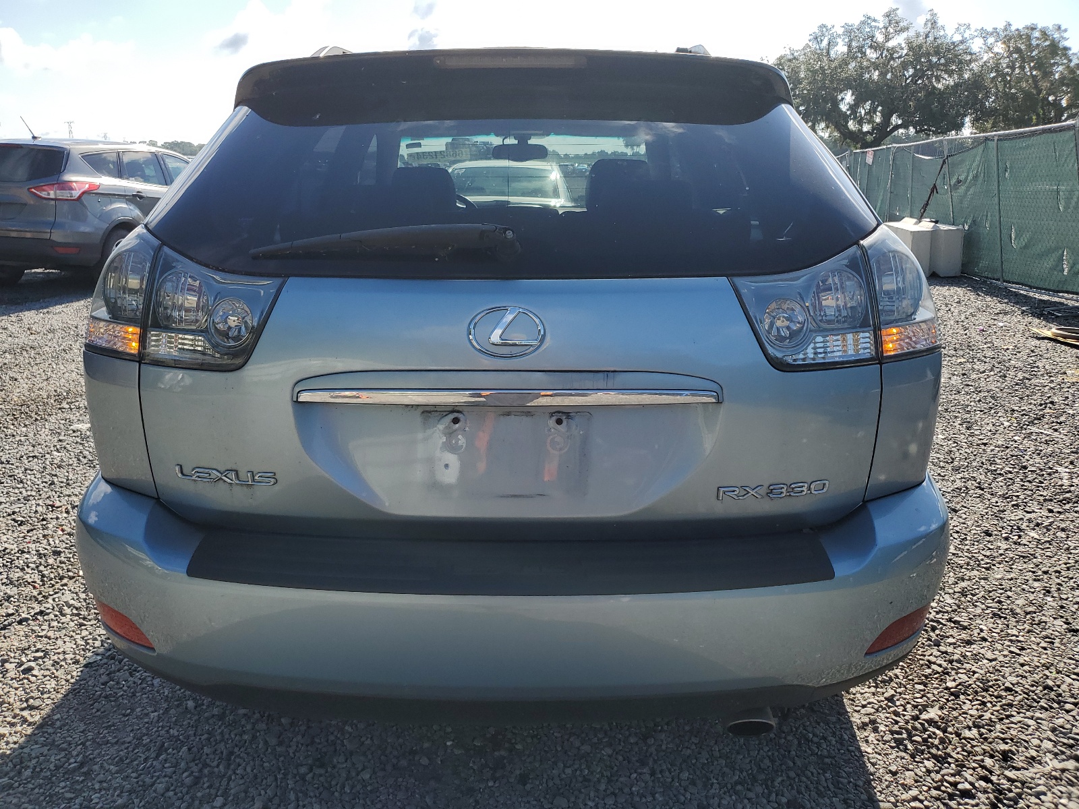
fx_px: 810
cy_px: 404
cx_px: 540
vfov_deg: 53.1
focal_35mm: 26
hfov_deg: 67.3
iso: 50
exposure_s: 1/2500
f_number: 1.5
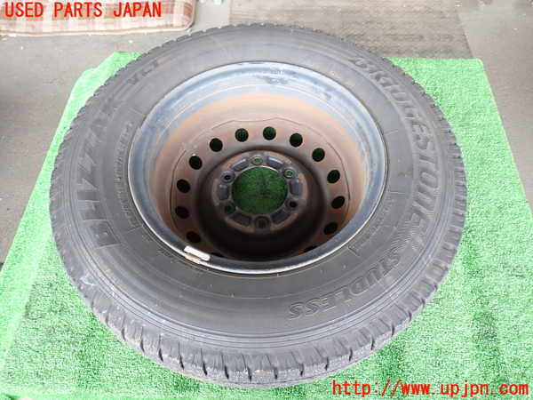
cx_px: 266
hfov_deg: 69.4
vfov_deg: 54.9
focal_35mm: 25
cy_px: 200
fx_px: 385
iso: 200
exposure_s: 1/60
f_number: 2
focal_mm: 4.5
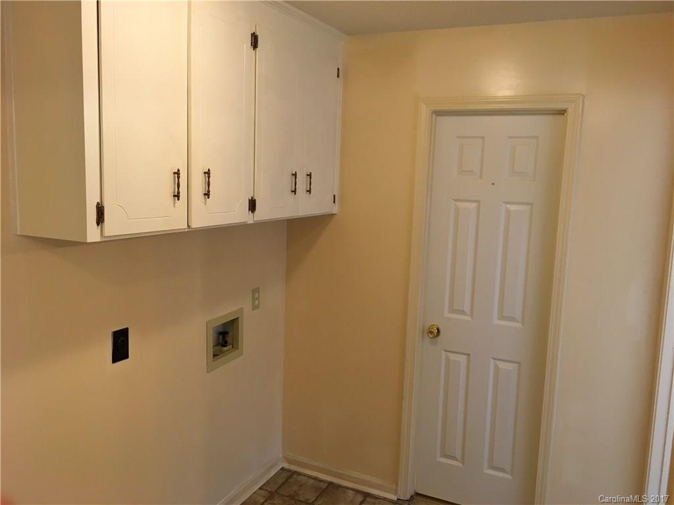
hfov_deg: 61.7
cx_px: 337
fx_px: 565
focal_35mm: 29
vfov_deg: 48.2
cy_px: 252
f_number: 2.2
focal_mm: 4.15
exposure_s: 1/30
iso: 64
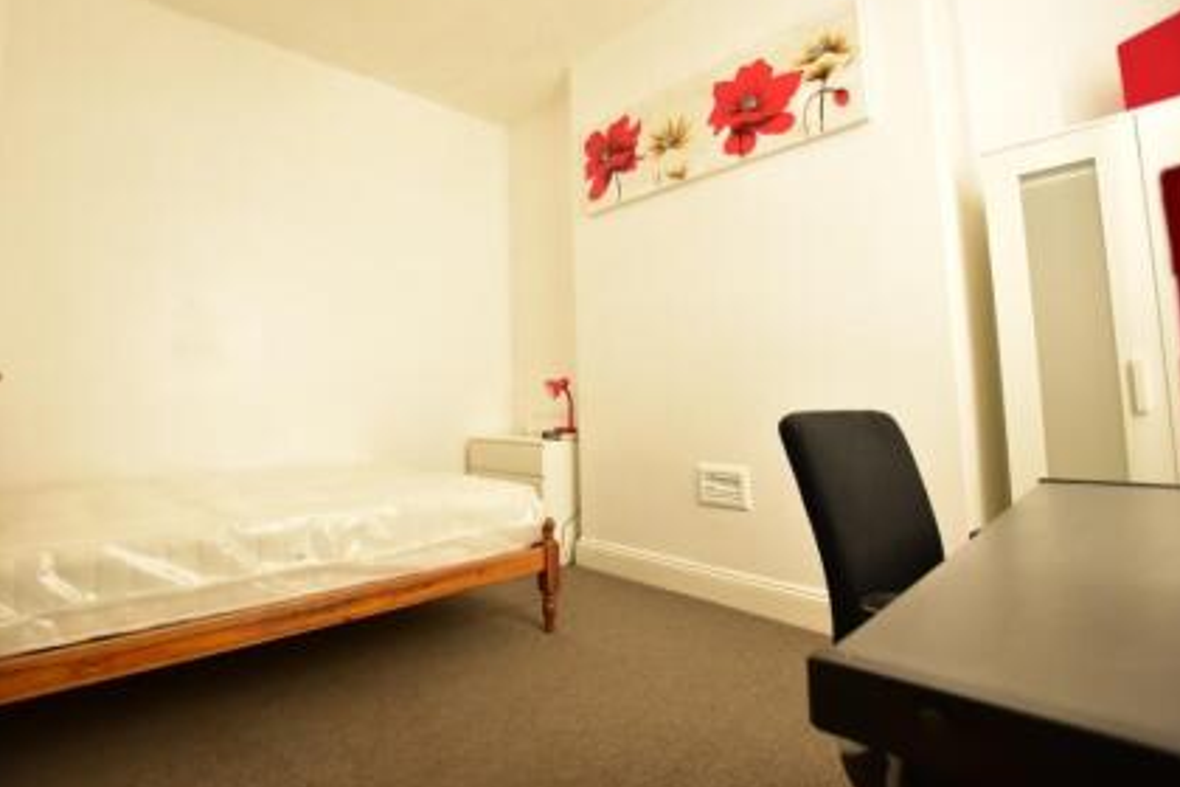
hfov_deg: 92.9
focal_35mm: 17
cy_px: 356
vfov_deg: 70.3
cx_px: 525
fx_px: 557
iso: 800
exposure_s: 1/50
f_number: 3.5
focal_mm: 10
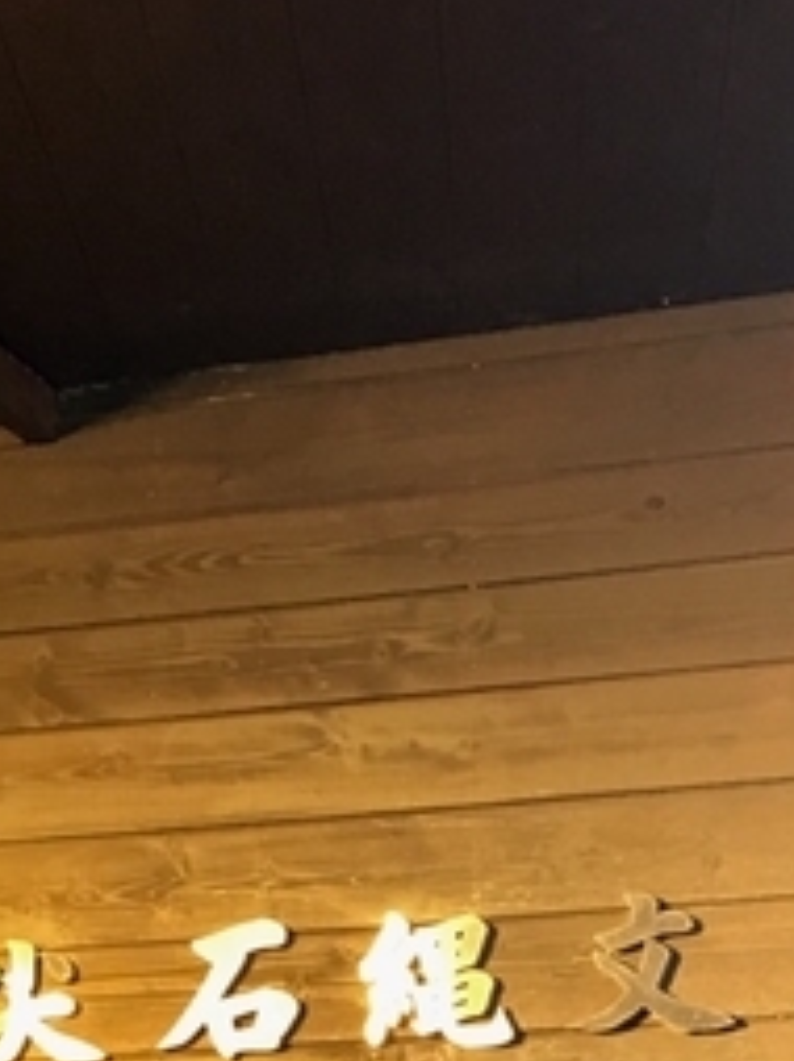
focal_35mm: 117
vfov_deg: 15.5
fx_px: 3584
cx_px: 134
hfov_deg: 12.6
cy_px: 1625
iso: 25
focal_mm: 4.15
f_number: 2.2
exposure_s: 1/15
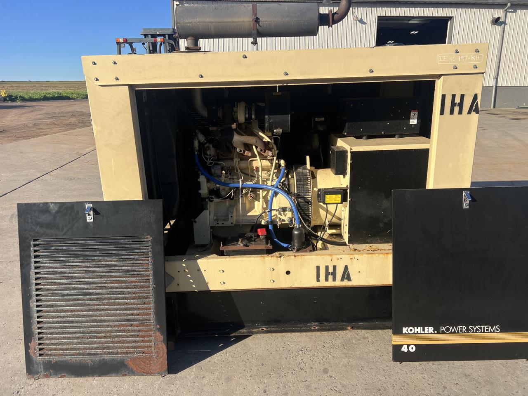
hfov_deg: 67.3
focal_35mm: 26
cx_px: 264
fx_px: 397
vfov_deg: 53.1
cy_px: 198
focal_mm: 5.7
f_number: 1.5
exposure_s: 1/2994
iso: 50
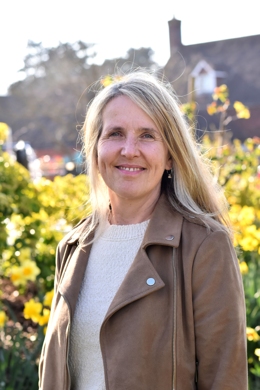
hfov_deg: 18.2
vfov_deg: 27.0
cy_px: 195
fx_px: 812
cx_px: 130
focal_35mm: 75
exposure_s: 1/1000
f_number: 4
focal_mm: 50
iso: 450
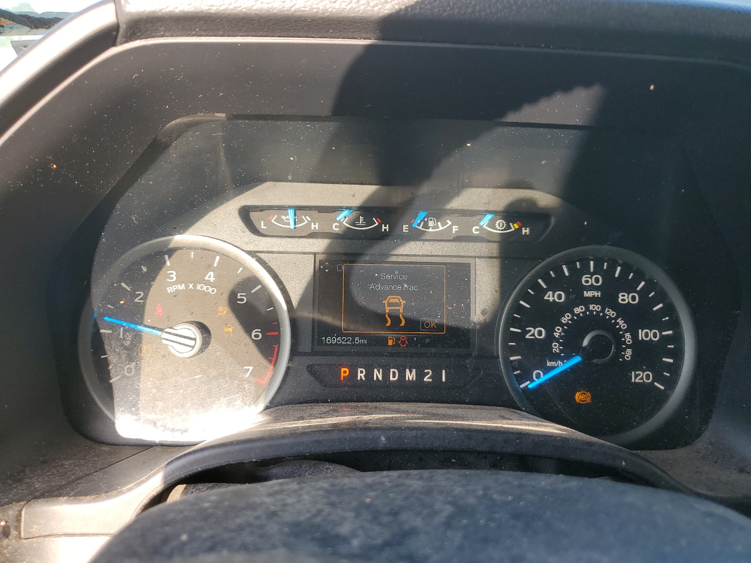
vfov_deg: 53.1
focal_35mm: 26
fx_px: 564
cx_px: 376
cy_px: 282
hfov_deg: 67.3
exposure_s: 1/200
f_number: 1.5
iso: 50
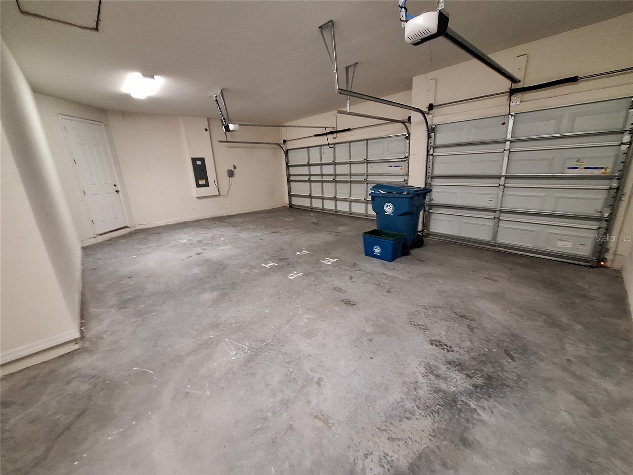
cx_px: 316
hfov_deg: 106.2
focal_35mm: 13
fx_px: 238
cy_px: 238
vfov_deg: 89.9
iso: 320
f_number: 2.2
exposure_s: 1/24
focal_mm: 1.74
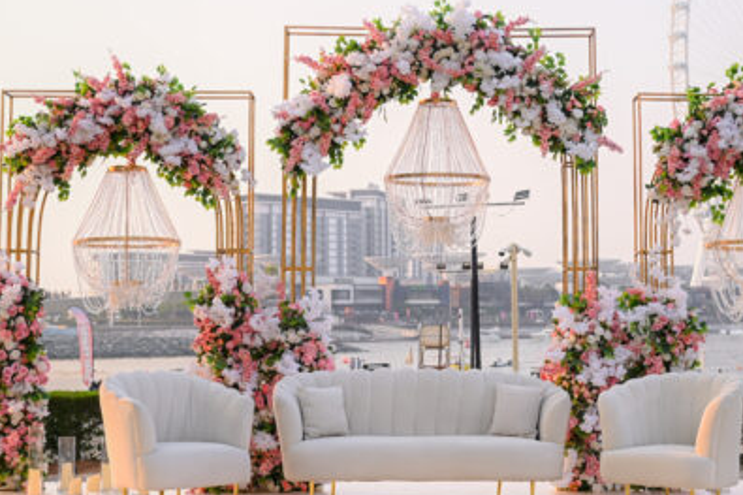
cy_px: 231
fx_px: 1403
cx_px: 450
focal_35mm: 68
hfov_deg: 29.6
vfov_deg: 20.0
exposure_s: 1/320
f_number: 3.2
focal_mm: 35
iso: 100
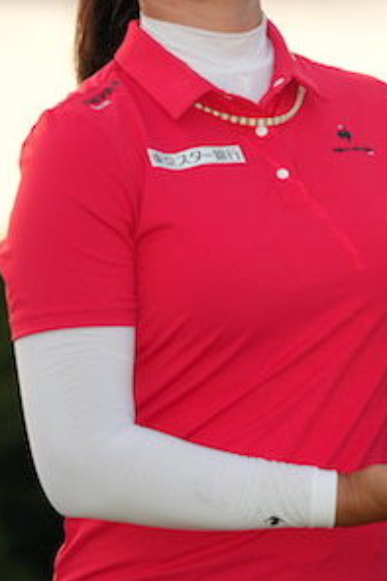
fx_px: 7248
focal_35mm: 449
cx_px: 299
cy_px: 78
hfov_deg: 3.1
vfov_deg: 4.6
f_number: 10
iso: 1600
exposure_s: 1/400
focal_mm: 216
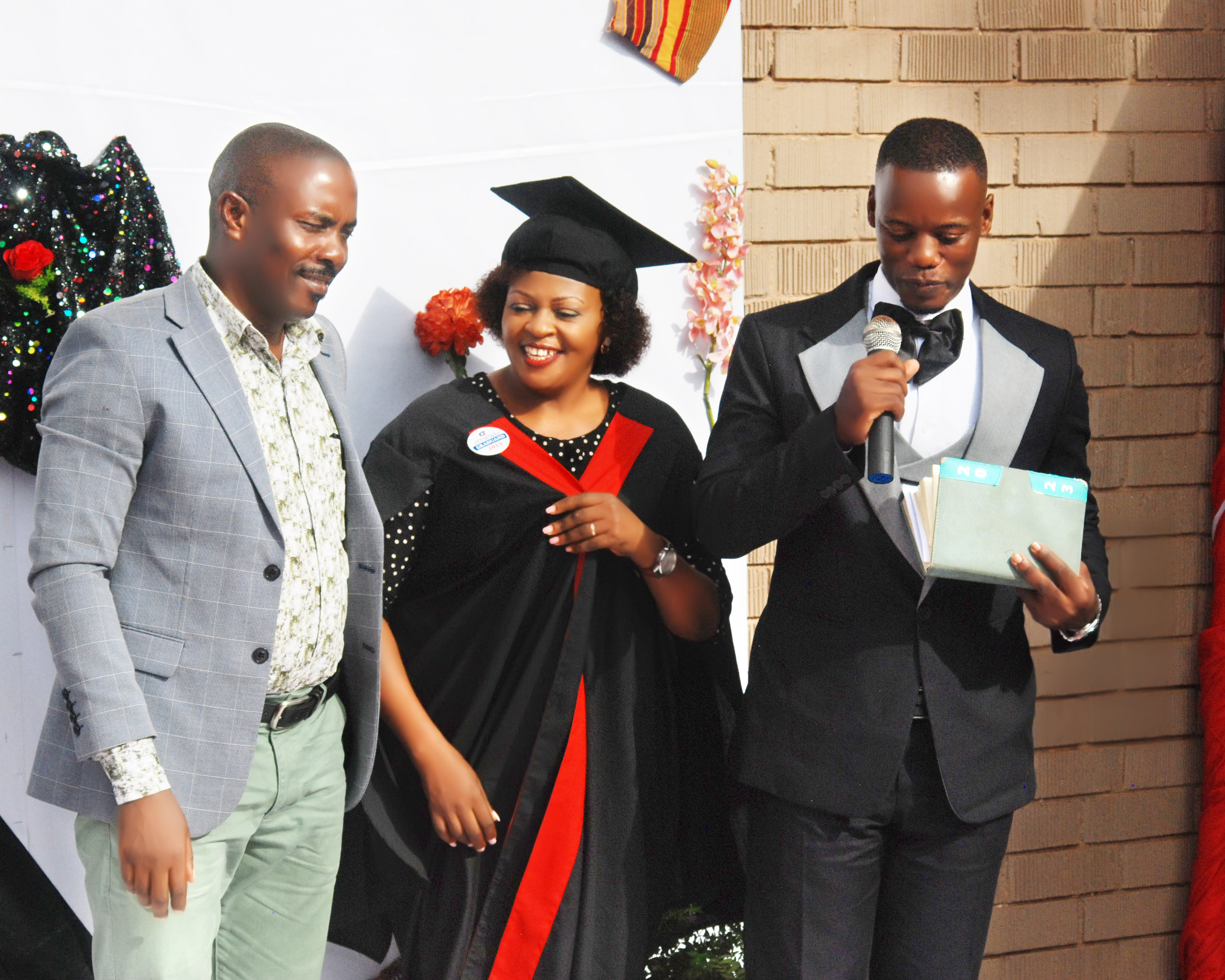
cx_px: 546
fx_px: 4314
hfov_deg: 16.2
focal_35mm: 119
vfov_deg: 13.0
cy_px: 493
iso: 500
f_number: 7.1
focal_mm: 70
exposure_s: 1/800
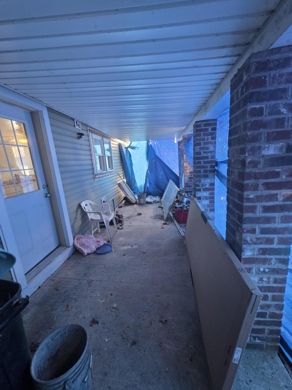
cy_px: 195
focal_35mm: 13
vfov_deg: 106.2
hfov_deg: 89.9
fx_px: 146
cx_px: 146
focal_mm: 2.2
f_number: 1.9
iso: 320
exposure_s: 1/60
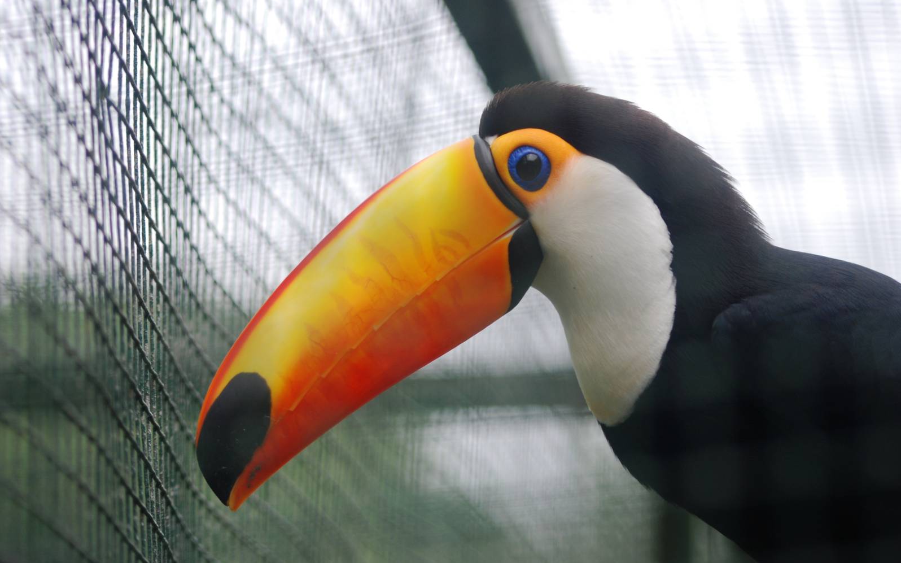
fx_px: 3241
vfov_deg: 9.9
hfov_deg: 15.8
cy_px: 293
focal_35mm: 132
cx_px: 451
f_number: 4
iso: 200
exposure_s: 1/400
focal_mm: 86
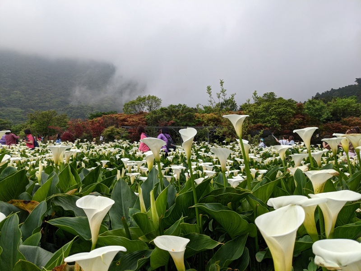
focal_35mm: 27
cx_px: 180
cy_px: 136
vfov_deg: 51.4
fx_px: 282
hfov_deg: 65.3
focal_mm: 4.38
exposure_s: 1/835
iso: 72
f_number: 1.73
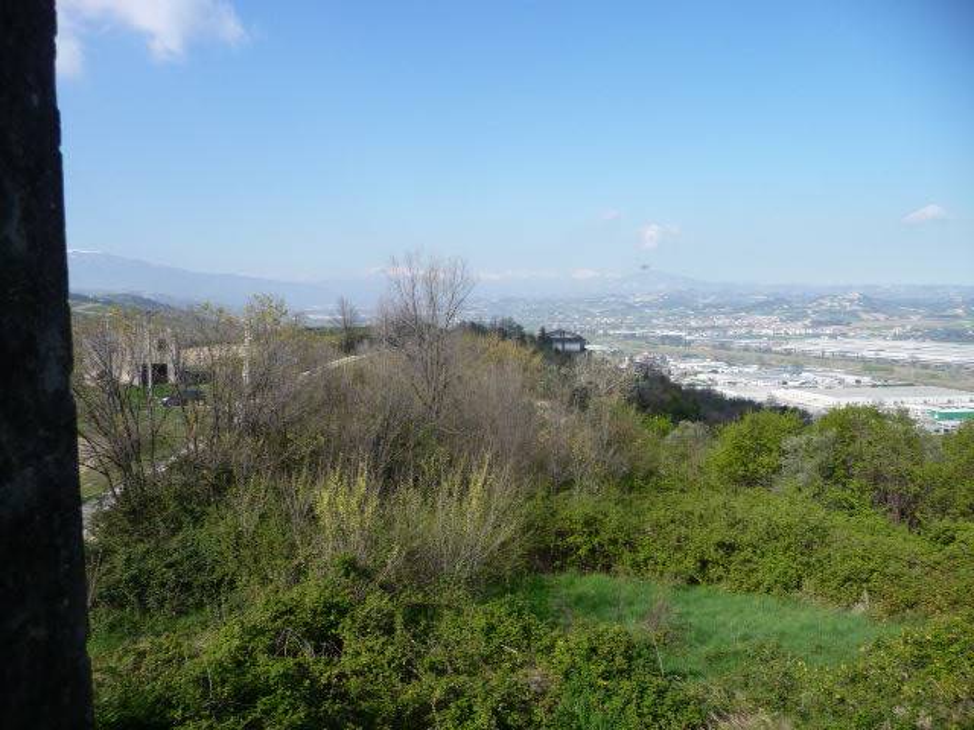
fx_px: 788
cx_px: 487
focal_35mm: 28
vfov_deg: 49.7
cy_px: 365
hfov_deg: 63.4
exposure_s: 1/800
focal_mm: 4.7
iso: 100
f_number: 3.3
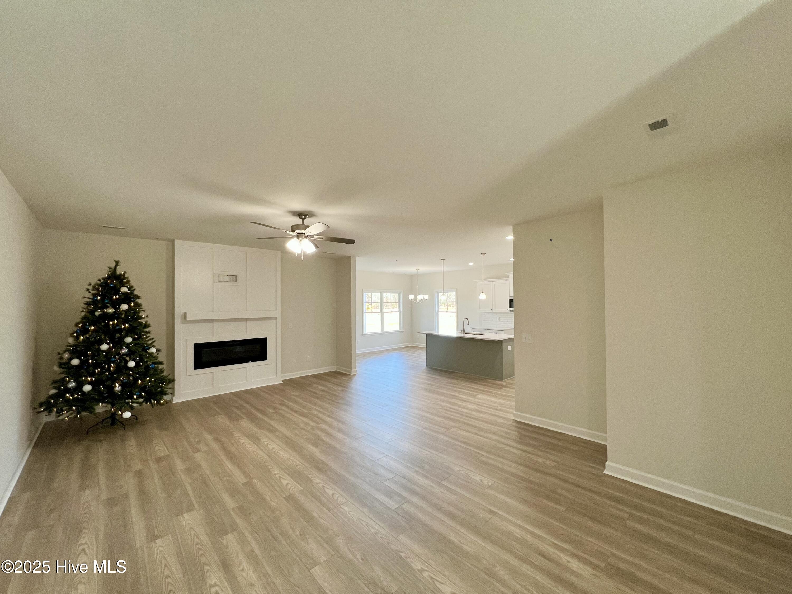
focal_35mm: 13
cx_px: 396
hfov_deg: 106.2
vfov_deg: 89.9
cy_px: 297
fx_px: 297
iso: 125
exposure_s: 1/120
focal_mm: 1.57
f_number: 1.8
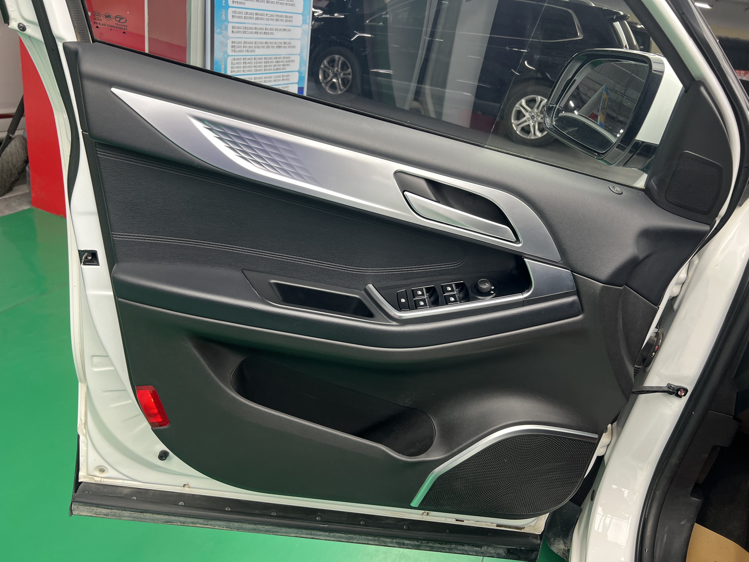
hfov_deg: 67.3
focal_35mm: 26
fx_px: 563
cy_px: 281
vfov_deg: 53.1
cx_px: 374
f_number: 1.5
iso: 64
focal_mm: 5.7
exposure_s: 1/121
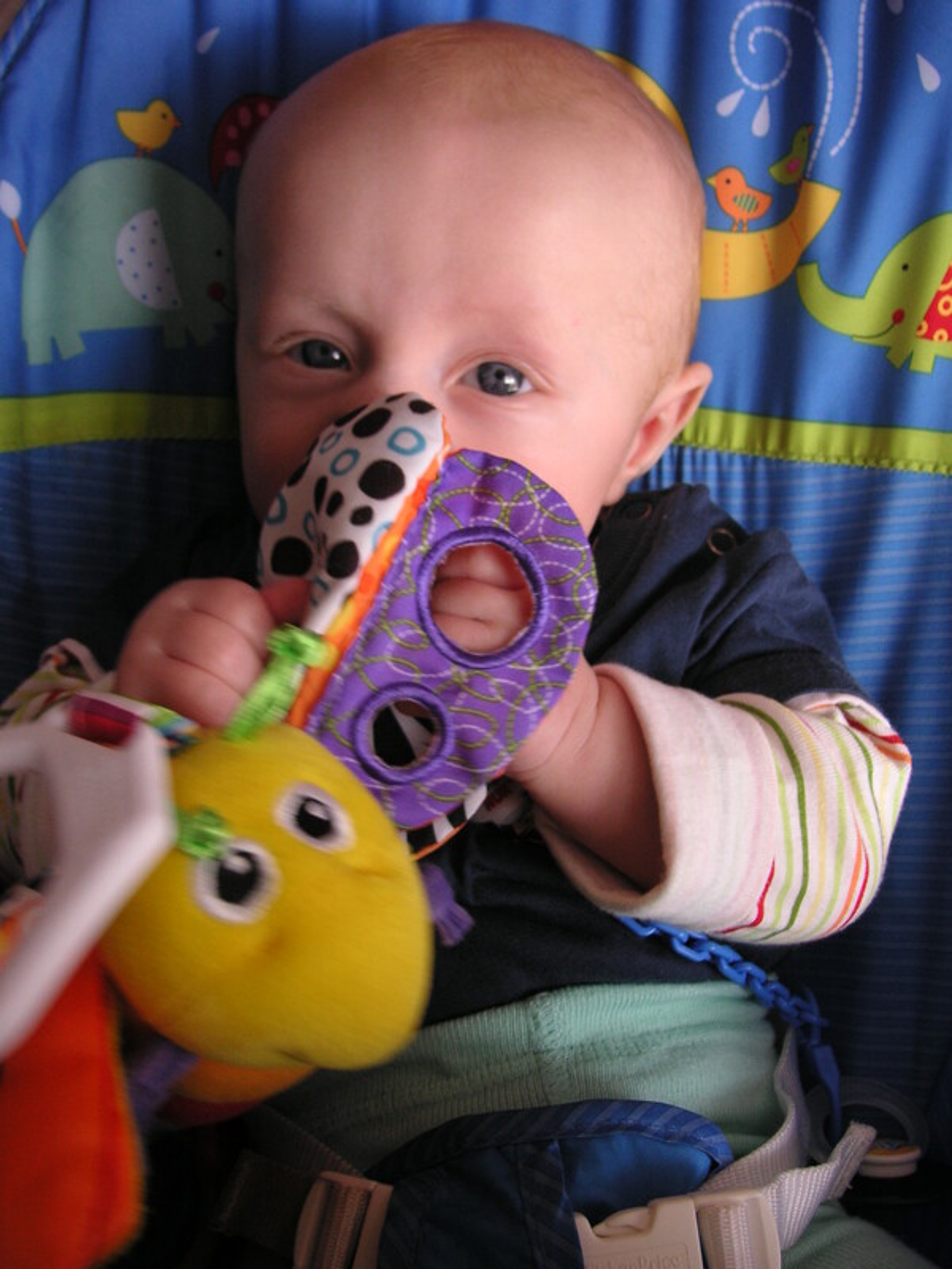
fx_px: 1357
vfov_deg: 50.1
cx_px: 476
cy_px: 634
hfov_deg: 38.7
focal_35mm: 37
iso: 50
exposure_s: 1/60
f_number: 2.8
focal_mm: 6.1
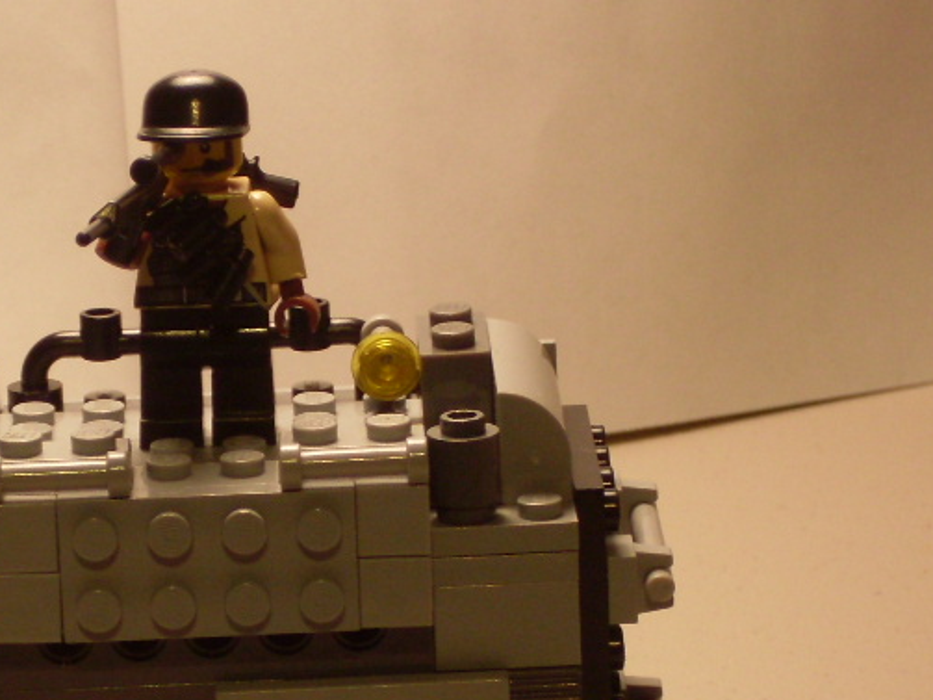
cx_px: 182
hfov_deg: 8.5
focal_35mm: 232
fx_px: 6252
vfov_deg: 6.4
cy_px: 475
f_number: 5.2
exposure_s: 1/60
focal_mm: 18.9
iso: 160
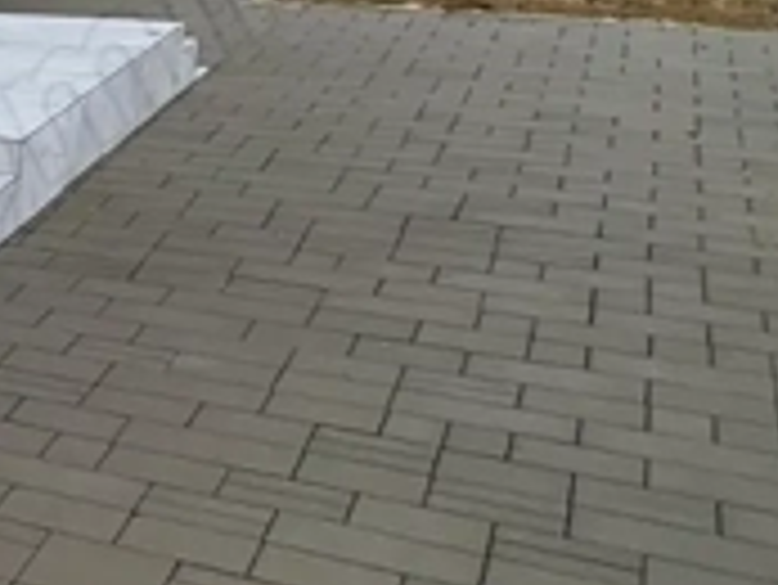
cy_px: 36
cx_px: -1264
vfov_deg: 19.2
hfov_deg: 13.6
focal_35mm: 75
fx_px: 1687
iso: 32
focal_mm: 1.74
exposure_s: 1/748
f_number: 2.2
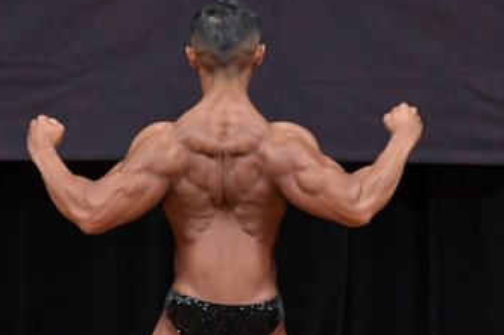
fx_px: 9809
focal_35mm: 701
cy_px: 286
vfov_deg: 2.0
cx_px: 195
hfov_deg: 2.9
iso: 4000
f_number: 5.6
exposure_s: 1/400
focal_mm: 200
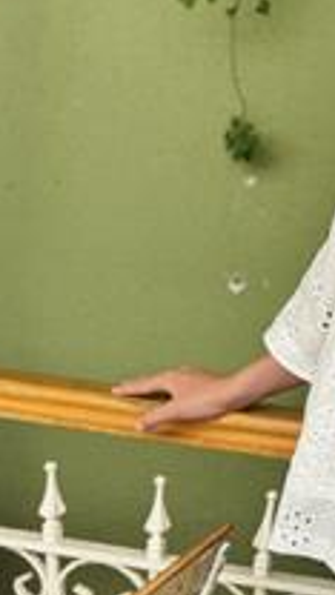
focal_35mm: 67
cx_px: 547
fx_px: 1058
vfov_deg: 31.4
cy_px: 279
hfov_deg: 16.0
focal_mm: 6.76
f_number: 1.78
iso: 80
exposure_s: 1/121
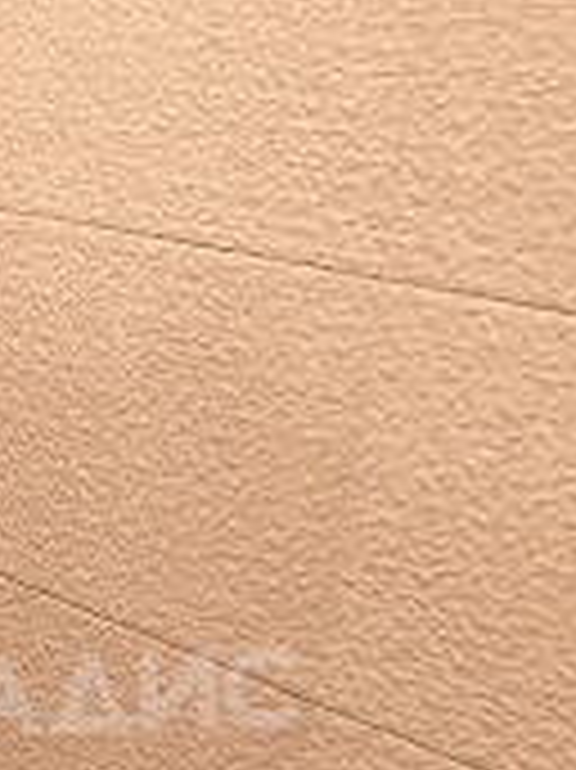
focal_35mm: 82
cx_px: -32
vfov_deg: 23.2
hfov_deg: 17.5
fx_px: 1822
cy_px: 693
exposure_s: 1/50
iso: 400
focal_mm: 1.95
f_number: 2.2
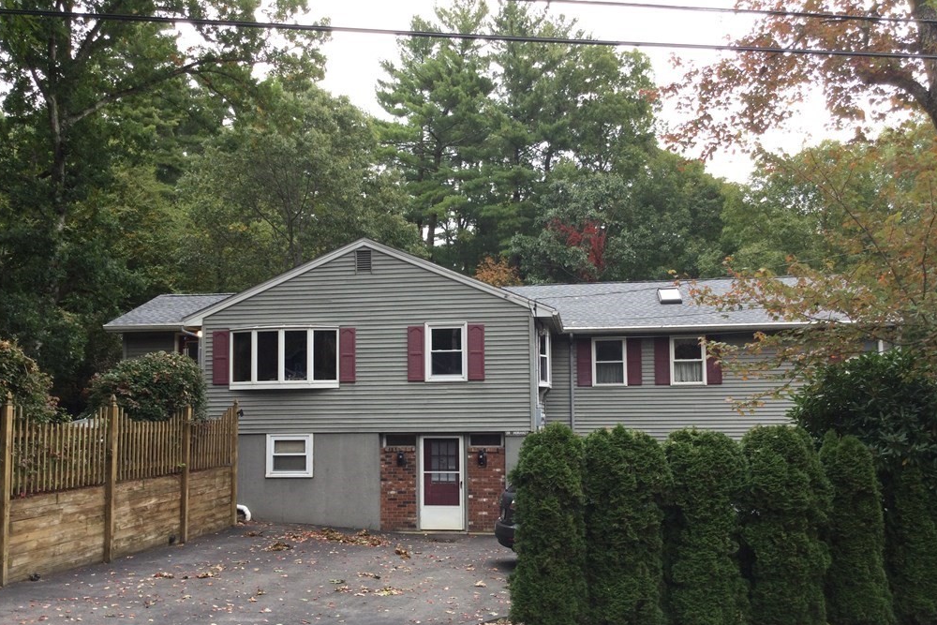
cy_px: 358
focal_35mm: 33
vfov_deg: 39.9
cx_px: 468
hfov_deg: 57.2
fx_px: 859
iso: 32
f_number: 2.4
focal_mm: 3.3
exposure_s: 1/60
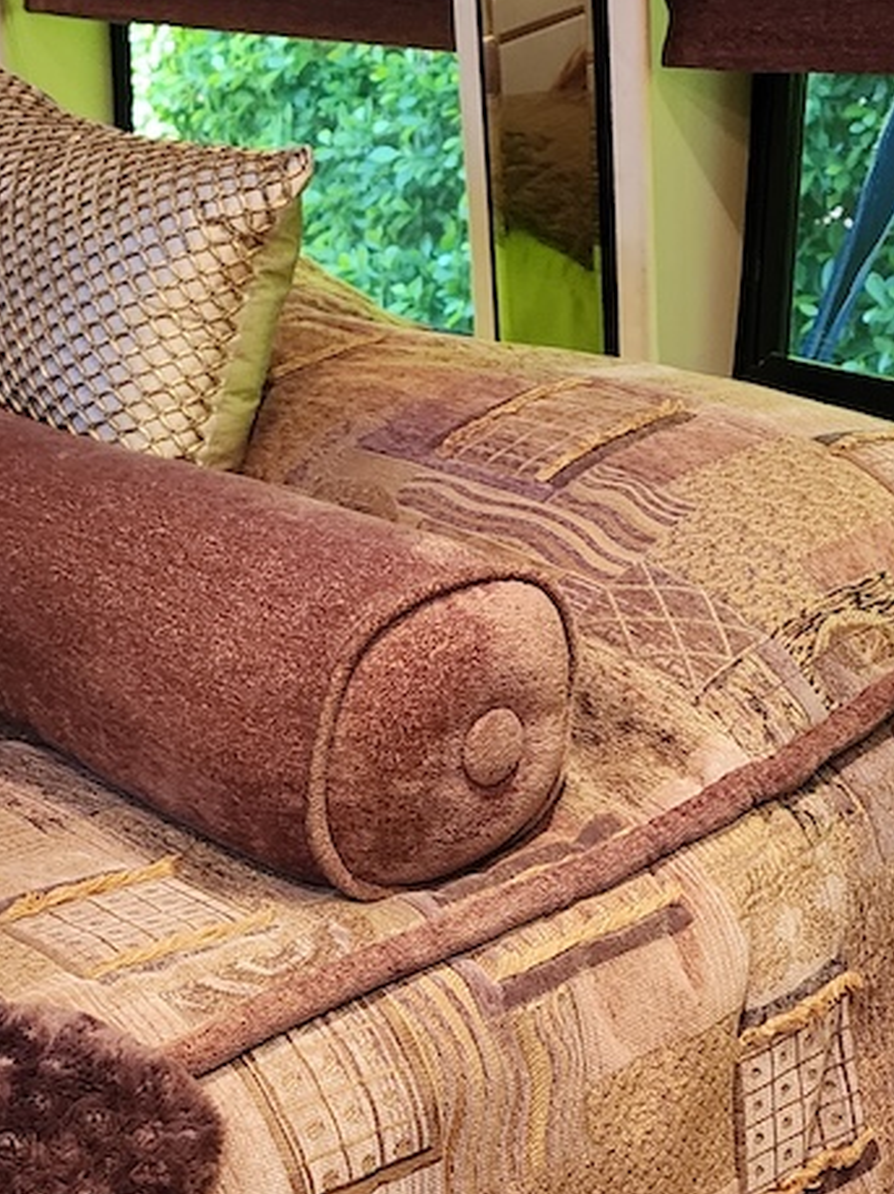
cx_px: 422
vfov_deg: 28.9
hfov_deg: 21.9
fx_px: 2309
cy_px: 736
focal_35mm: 67
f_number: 1.8
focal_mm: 6.4
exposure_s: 1/60
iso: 800
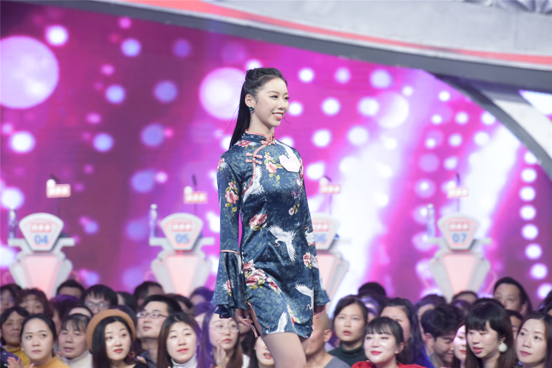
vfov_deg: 6.9
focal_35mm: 200
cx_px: 276
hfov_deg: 10.3
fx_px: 3068
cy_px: 184
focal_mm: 200
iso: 3200
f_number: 5.6
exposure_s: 1/125
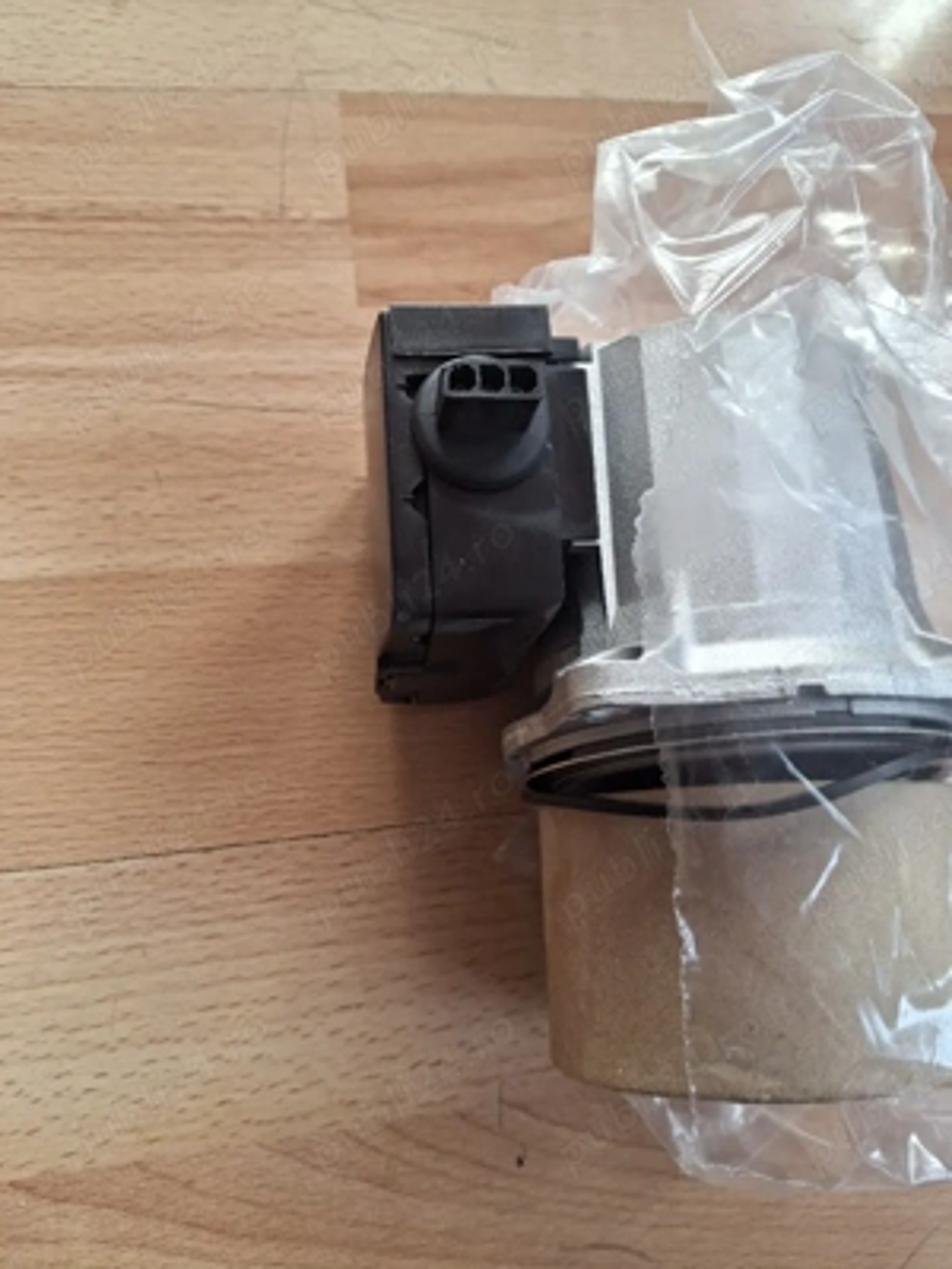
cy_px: 634
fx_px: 917
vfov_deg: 69.4
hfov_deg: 54.9
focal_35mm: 25
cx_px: 476
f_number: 1.8
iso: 100
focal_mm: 4.69
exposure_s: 1/100
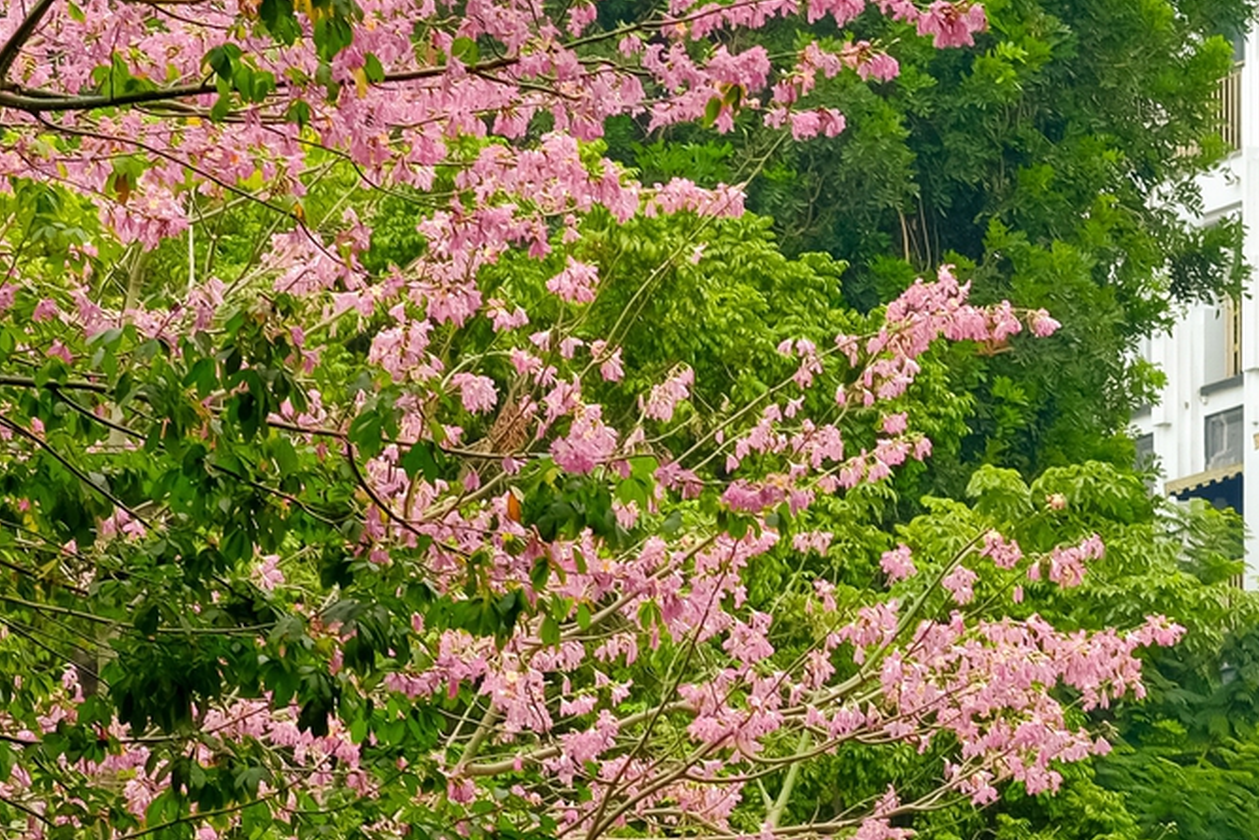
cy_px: 647
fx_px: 9444
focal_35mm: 270
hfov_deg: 7.6
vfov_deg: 5.1
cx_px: 876
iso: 200
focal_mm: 60
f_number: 5.6
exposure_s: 1/125
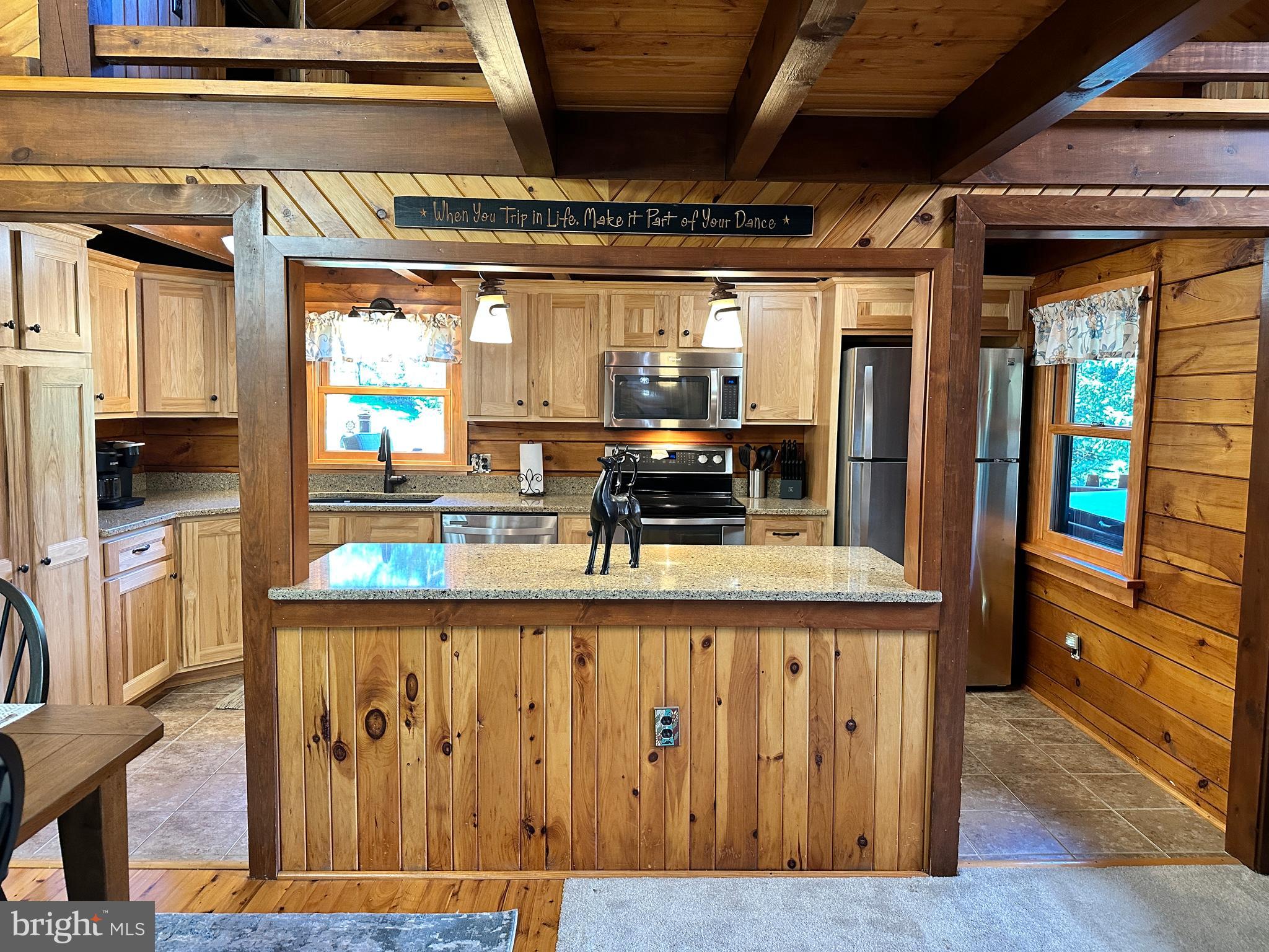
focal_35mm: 24
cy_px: 476
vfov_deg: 56.8
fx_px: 880
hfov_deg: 71.6
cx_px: 634
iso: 320
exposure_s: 1/60
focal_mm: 6.86
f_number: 1.78
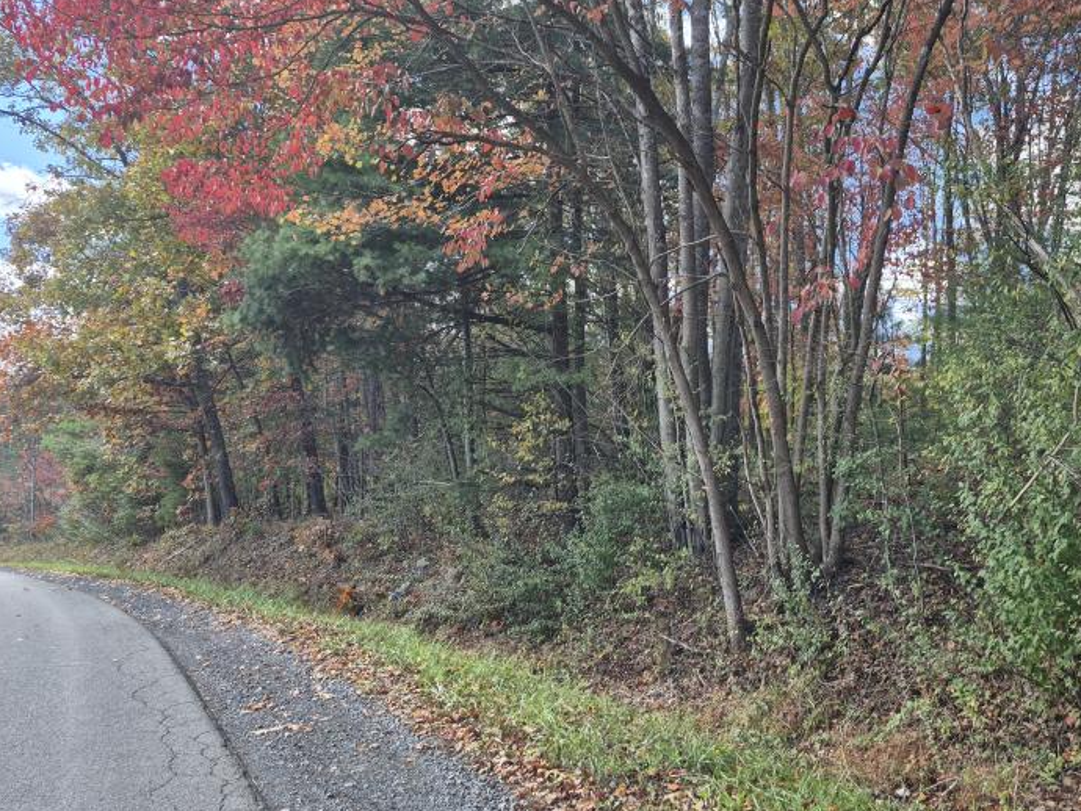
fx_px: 1000
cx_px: 663
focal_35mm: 32
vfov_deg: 44.1
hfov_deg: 56.2
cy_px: 454
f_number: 1.8
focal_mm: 5.4
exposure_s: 1/469
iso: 25
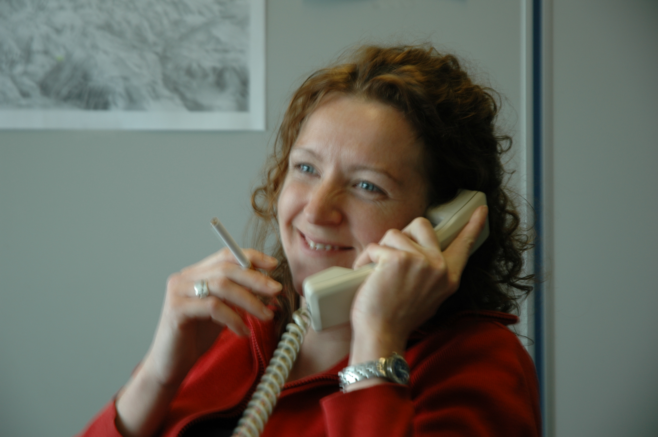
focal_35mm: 105
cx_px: 329
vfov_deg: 13.0
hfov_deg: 19.5
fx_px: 1917
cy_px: 218
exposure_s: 1/13
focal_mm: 70
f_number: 4.5
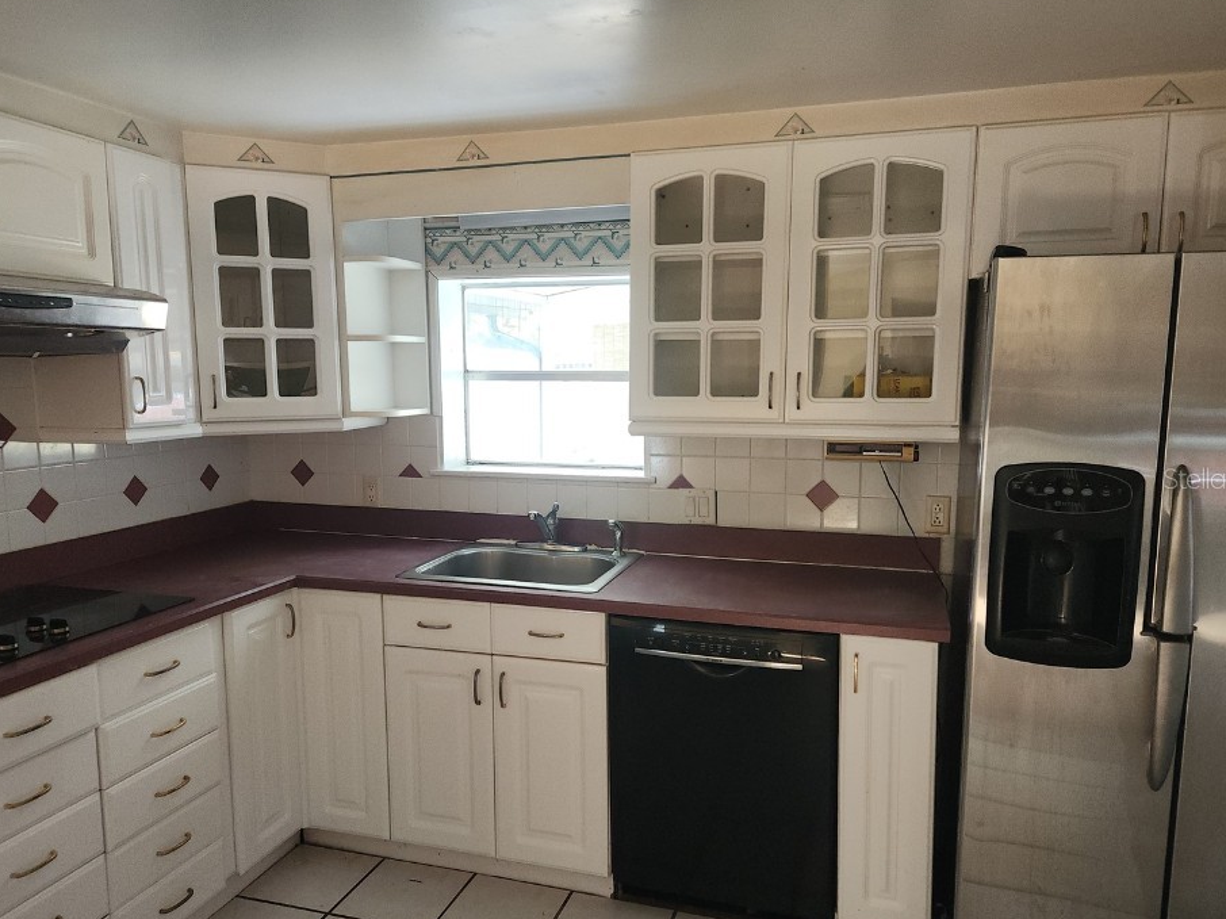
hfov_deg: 67.3
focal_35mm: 26
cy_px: 478
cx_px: 598
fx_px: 921
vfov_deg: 53.0
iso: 200
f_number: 1.8
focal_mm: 5.4
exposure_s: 1/120
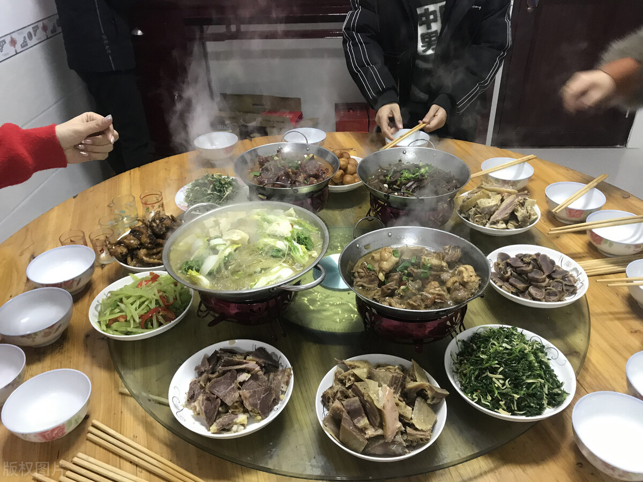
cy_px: 241
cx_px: 322
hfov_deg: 63.4
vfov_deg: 49.7
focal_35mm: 28
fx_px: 520
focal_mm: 3.99
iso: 64
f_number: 1.8
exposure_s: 1/17
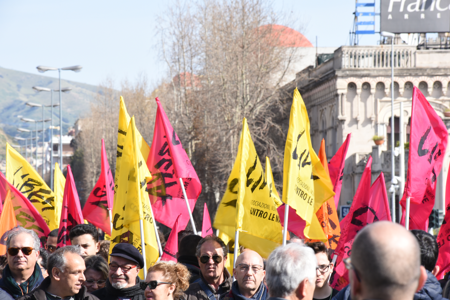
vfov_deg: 7.4
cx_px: 225
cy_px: 150
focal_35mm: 185
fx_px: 2312
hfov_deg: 11.1
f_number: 22
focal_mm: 185
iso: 400
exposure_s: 1/125
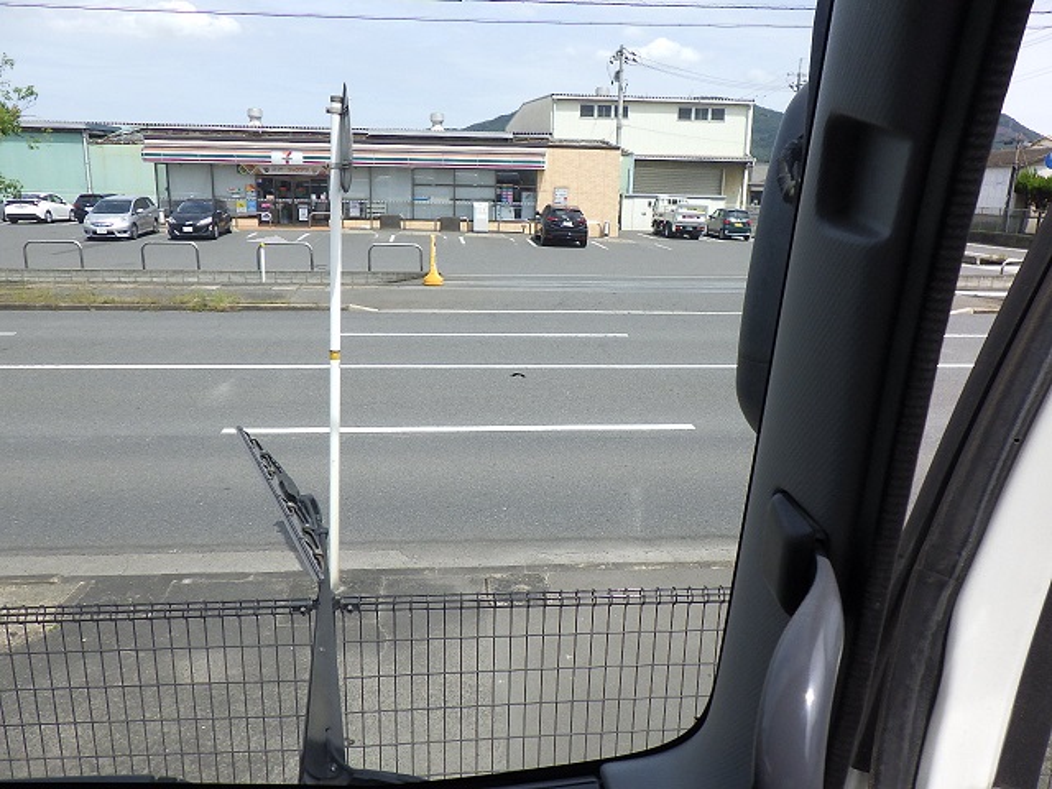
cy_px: 394
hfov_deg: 63.4
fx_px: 851
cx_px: 526
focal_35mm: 28
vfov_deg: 49.7
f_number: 4.2
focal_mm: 5
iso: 125
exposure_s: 1/640
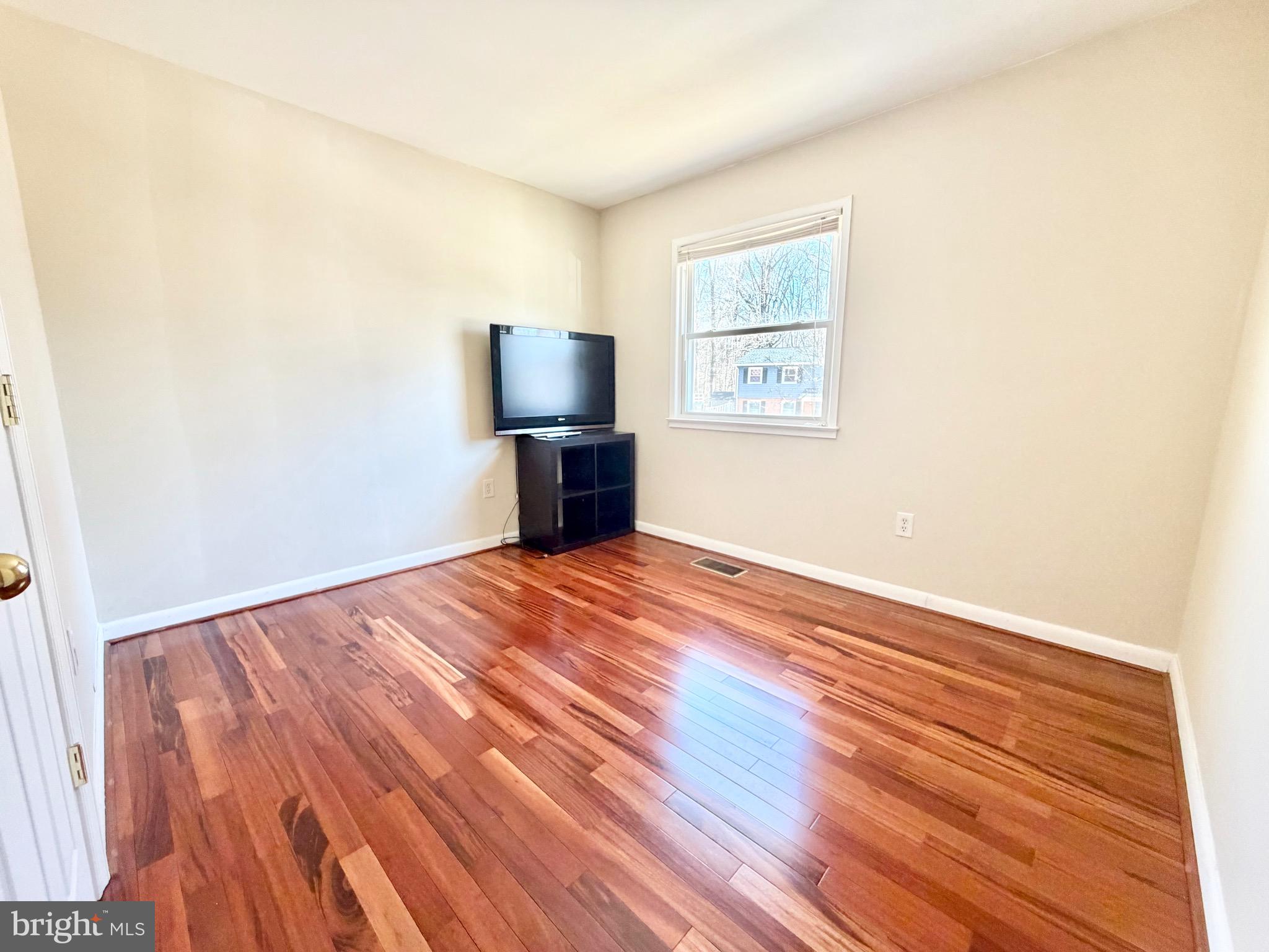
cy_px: 476
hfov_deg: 102.1
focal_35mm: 14
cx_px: 634
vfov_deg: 85.7
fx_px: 513
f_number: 2.2
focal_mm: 2.22
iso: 320
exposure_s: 1/60
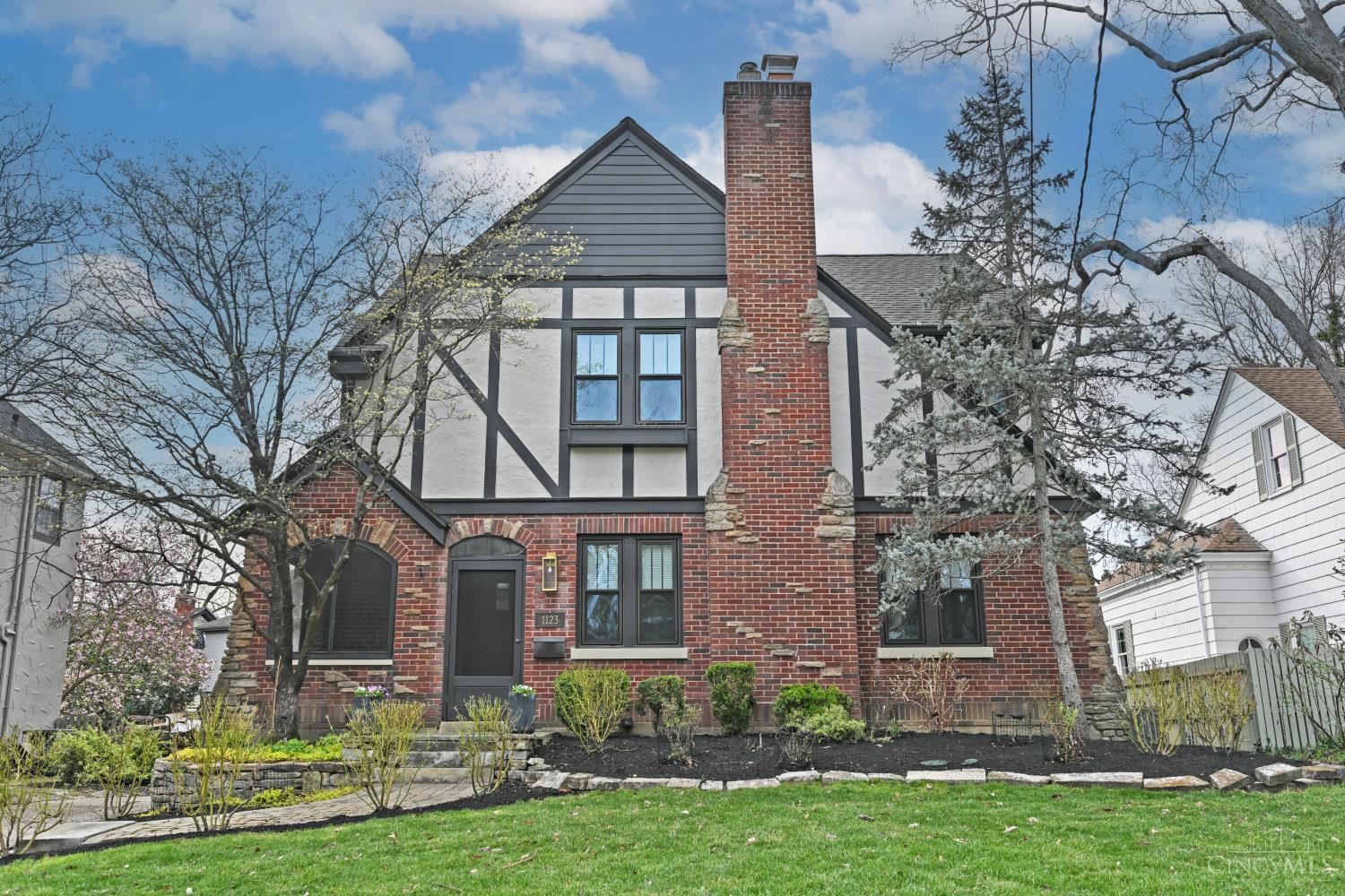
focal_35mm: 30
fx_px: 1121
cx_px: 672
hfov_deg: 61.9
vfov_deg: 43.6
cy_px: 448
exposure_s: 1/250
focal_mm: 30
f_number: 5.6
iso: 100
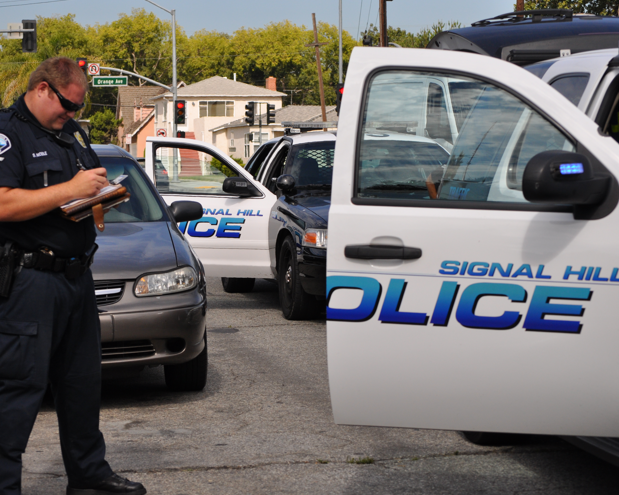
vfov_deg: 14.5
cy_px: 248
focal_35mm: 106
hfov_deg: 18.1
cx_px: 267
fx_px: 1942
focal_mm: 62
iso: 400
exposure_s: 1/1600
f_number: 7.1
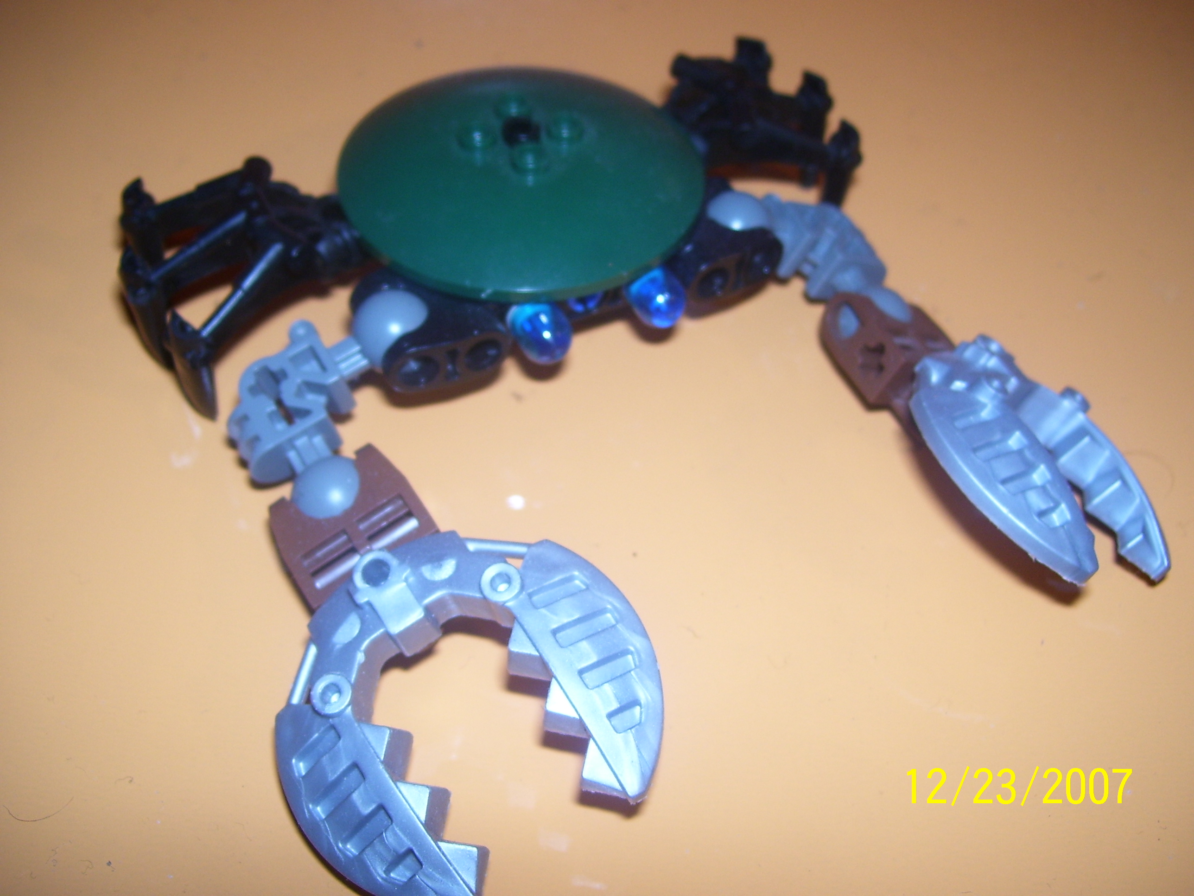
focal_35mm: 37
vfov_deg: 38.7
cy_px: 448
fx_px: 1276
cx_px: 597
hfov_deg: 50.1
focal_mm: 6
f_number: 2.7
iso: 80
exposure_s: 1/60
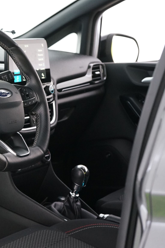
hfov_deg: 13.8
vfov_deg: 21.0
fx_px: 667
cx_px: -19
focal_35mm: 97
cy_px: 125
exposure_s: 1/10
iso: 3200
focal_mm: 64
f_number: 5.6
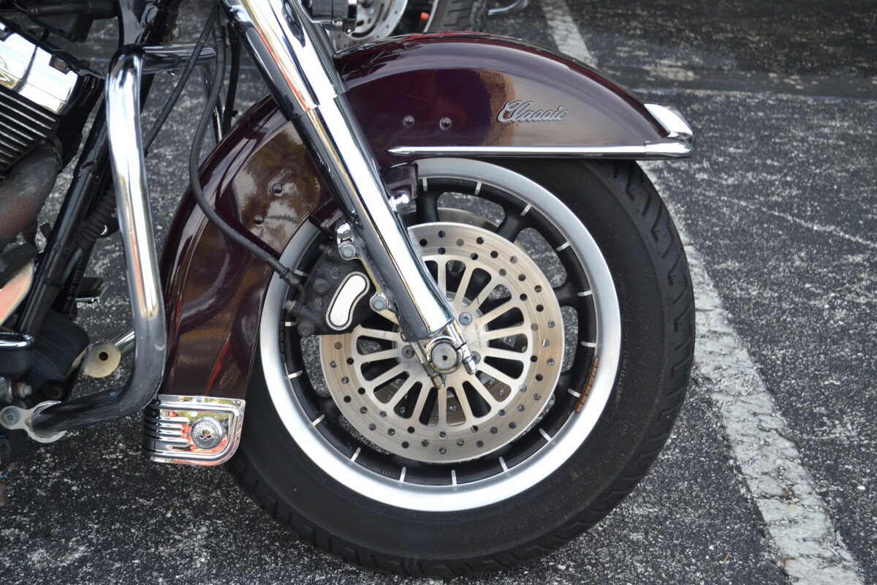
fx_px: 1315
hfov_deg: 36.9
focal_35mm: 54
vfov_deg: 25.1
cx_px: 438
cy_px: 292
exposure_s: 1/125
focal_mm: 36
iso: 180
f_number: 5.6
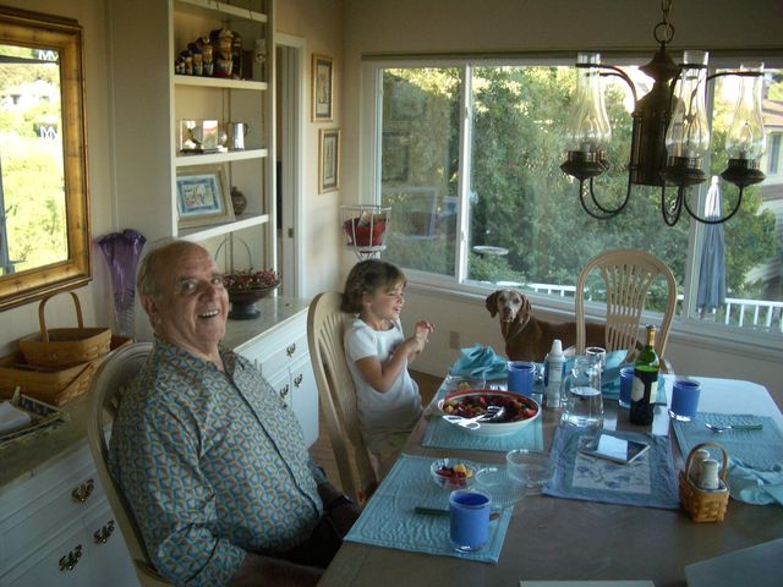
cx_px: 392
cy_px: 294
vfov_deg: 40.7
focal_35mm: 35
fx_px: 792
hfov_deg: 52.6
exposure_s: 1/80
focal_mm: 5.8
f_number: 2.6
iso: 100
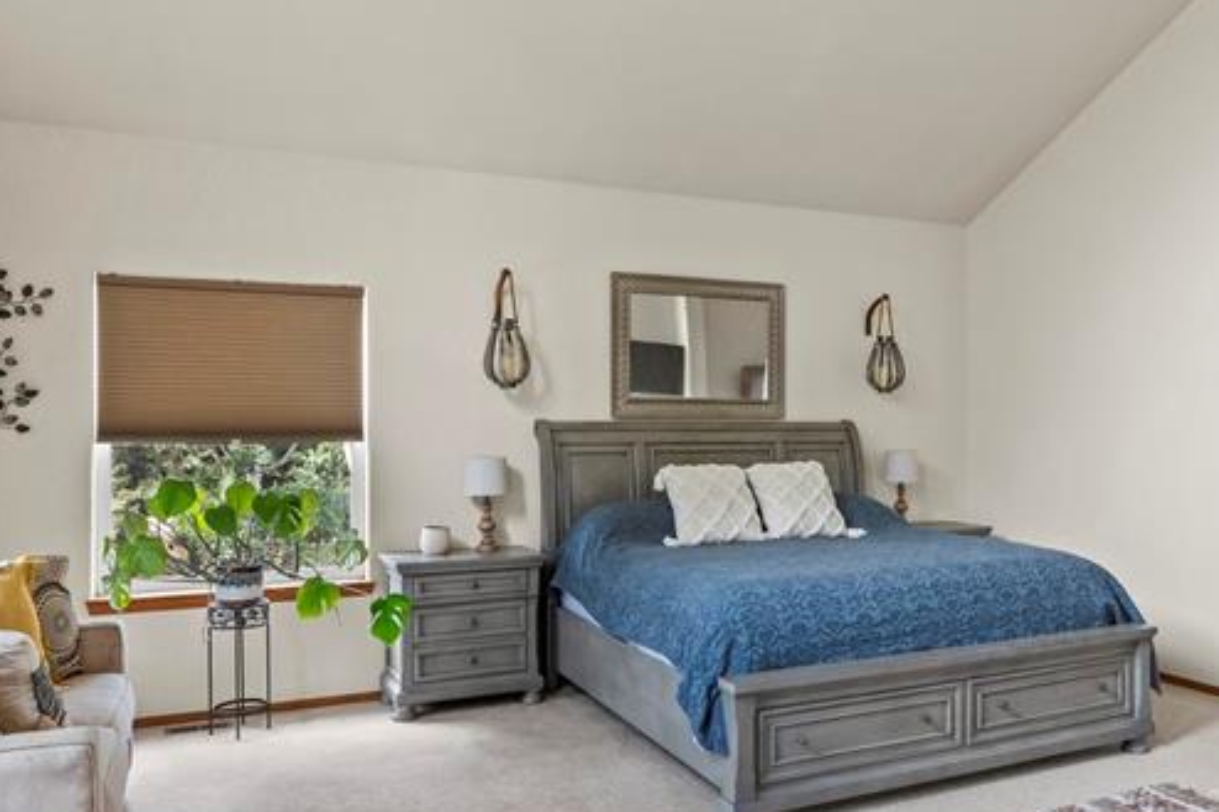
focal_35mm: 31
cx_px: 740
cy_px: 422
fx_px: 1038
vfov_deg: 42.7
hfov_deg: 60.3
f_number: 13
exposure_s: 1/2
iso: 800
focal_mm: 14.8
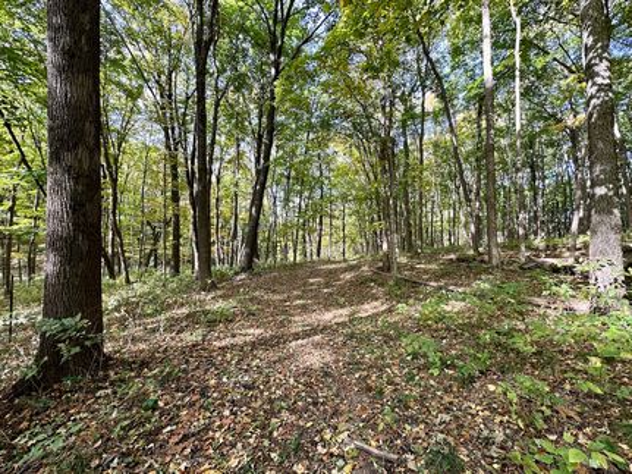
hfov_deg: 102.1
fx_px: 256
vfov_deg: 85.6
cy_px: 237
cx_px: 316
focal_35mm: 14
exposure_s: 1/99
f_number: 2.2
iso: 64
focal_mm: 2.22
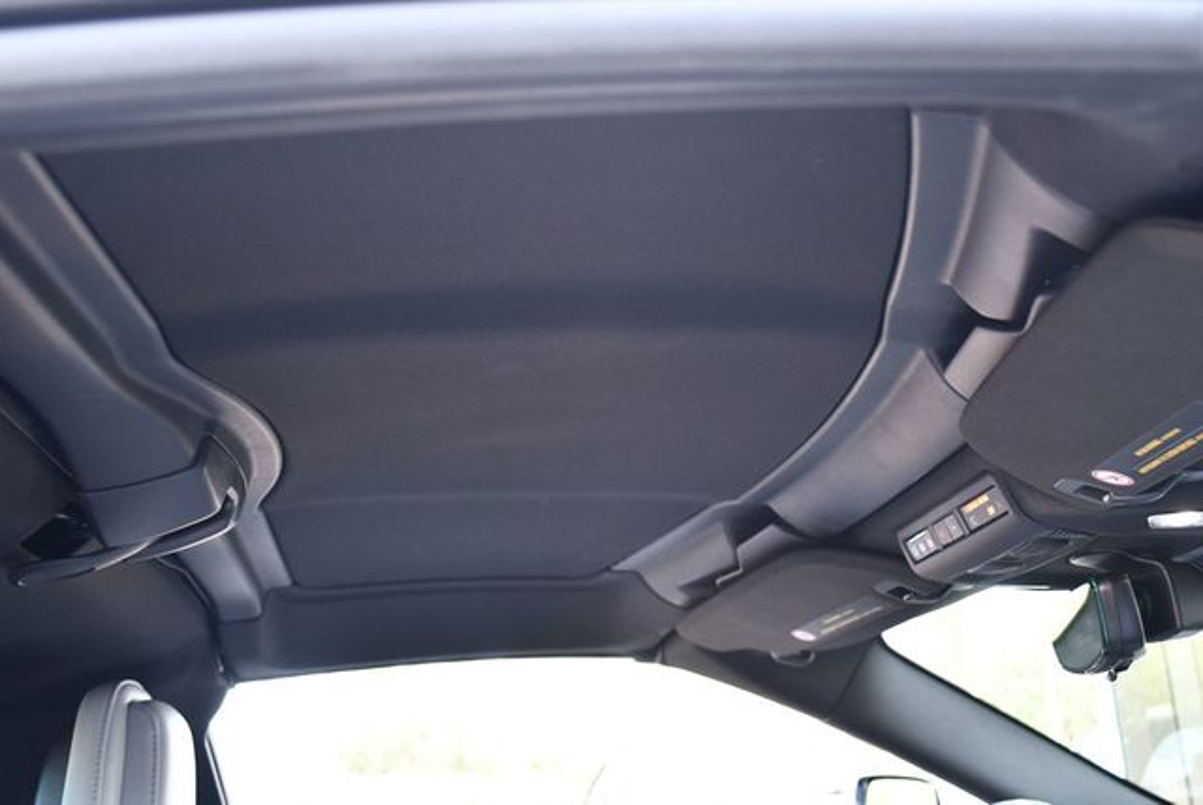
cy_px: 402
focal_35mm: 36
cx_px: 602
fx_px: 1204
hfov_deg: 53.1
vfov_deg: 36.9
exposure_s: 1/160
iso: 800
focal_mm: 18
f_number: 3.5
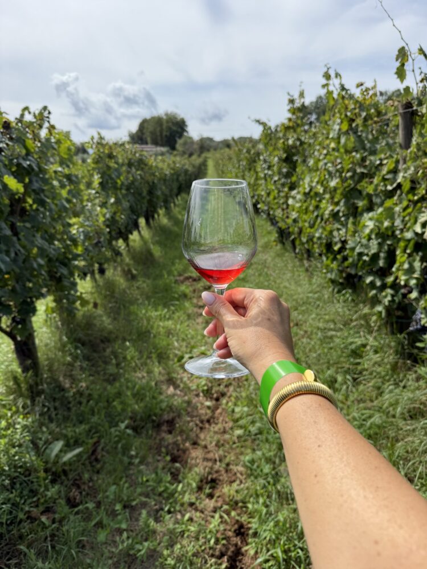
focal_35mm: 24
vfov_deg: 71.6
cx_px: 214
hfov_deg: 56.8
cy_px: 284
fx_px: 395
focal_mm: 6.76
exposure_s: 1/3759
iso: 80
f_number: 1.78
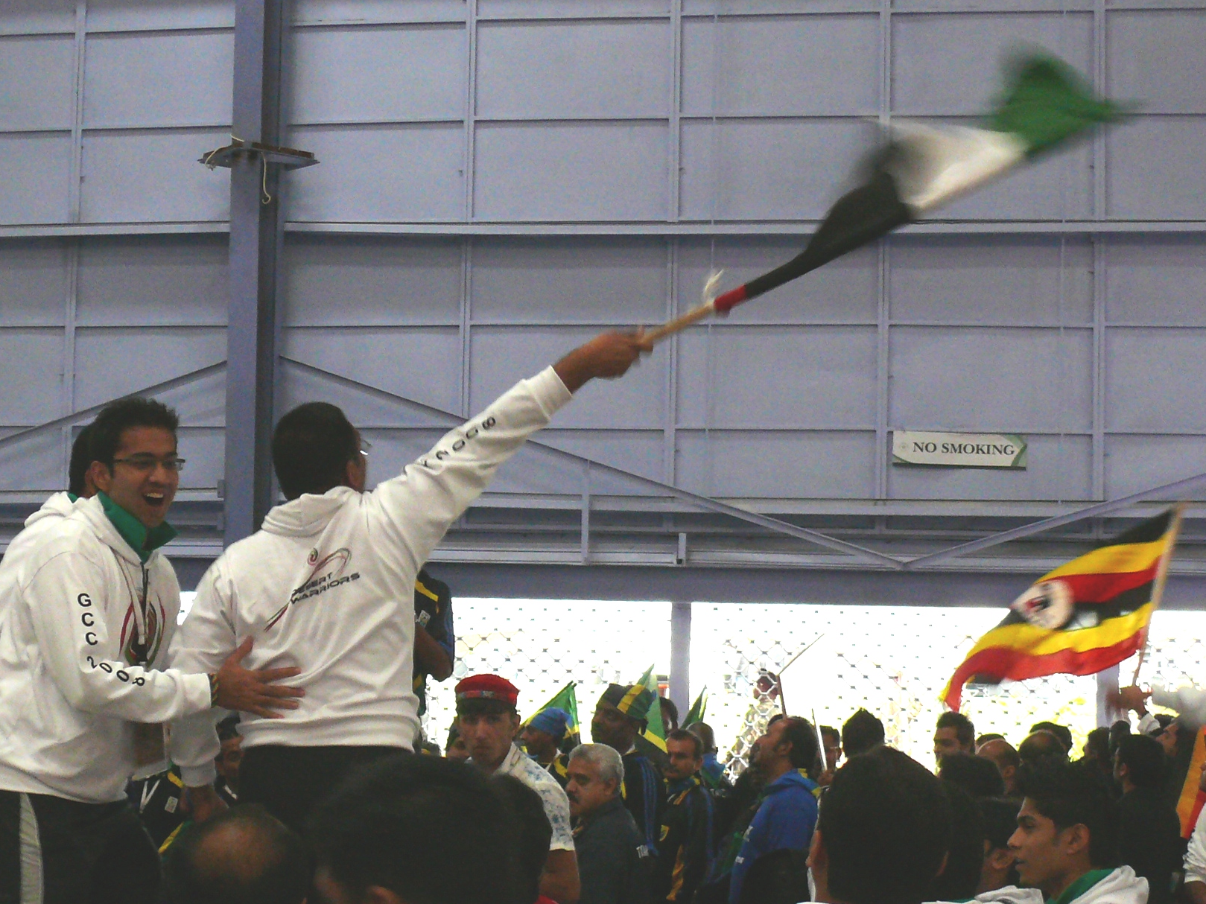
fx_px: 2369
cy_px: 569
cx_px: 431
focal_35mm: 68
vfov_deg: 21.6
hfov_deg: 28.4
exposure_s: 1/30
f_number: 2.8
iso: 160
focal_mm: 8.6
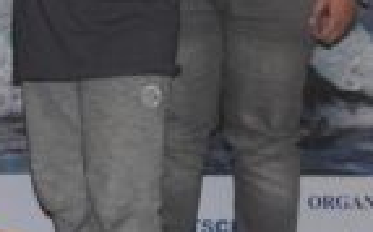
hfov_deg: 9.3
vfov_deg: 5.8
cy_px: -186
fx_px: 2264
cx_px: -34
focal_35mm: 223
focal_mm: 26
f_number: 4.2
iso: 200
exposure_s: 1/60
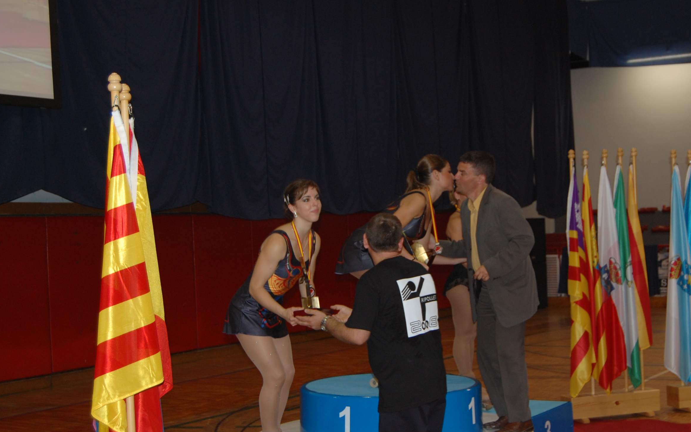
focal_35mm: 59
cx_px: 362
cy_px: 225
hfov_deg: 34.5
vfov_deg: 22.0
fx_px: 1111
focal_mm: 30
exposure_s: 1/60
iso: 400
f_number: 4.2
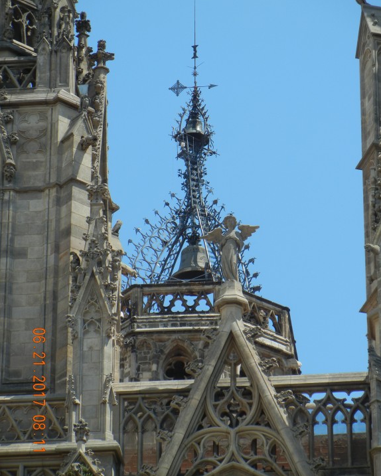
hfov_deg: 7.4
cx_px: 190
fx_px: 2945
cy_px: 230
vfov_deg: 9.2
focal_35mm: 209
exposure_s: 1/763
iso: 160
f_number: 4.7
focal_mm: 36
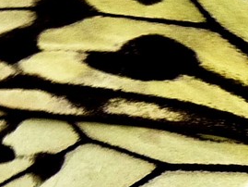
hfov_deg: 3.0
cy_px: 126
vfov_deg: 2.2
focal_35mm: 664
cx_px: 332
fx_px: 4759
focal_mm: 16.1
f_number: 3.4
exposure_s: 1/200
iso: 200
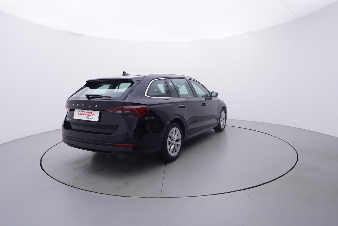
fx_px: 211
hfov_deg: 77.3
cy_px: 113
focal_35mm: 22
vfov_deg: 56.2
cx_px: 169
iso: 200
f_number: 5
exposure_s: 1/80
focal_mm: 15
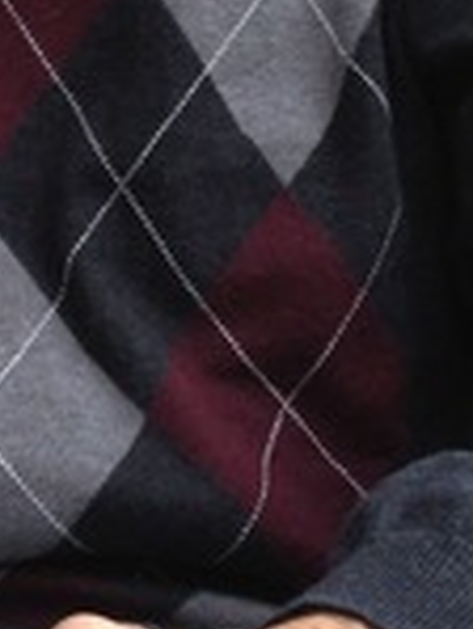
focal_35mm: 160
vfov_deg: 12.1
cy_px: -80
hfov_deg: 9.2
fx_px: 2911
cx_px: -106
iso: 50
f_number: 2.4
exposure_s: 1/30
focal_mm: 4.28
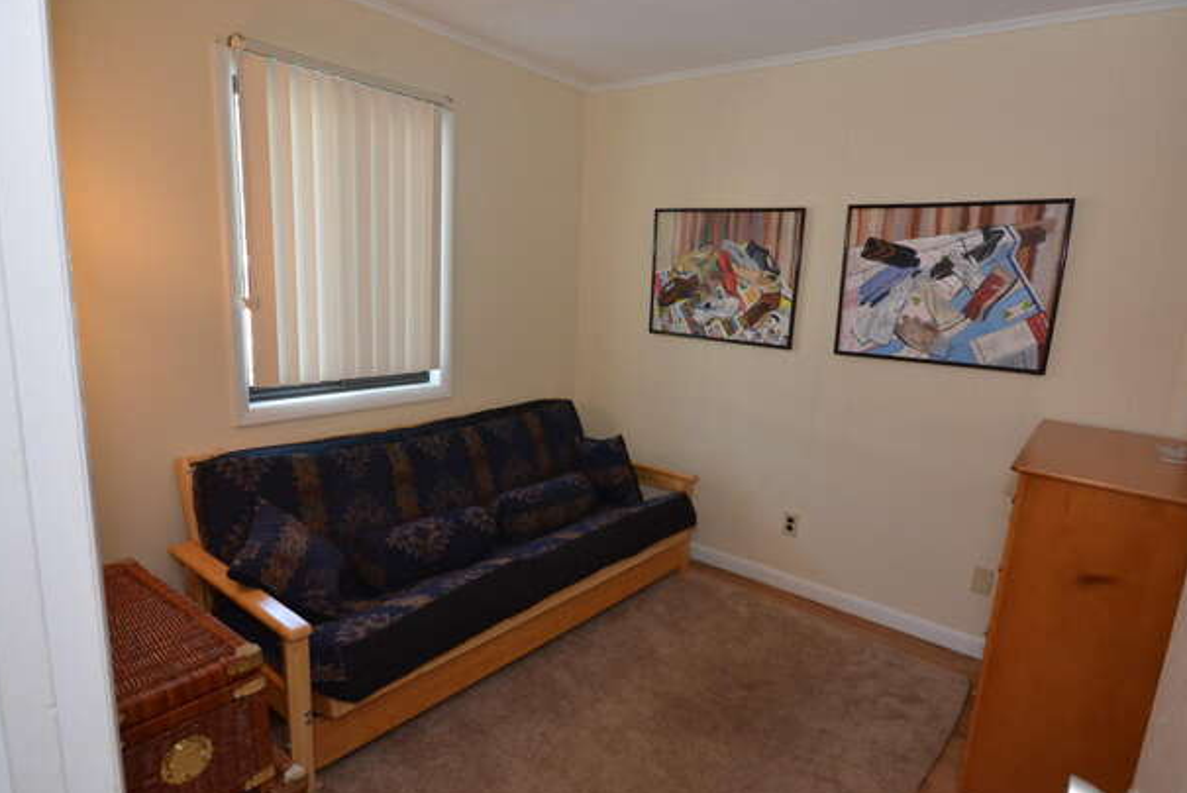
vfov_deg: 64.6
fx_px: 627
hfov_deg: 86.9
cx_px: 604
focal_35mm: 19
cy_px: 412
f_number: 7.1
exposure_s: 1/60
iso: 1000
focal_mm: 10
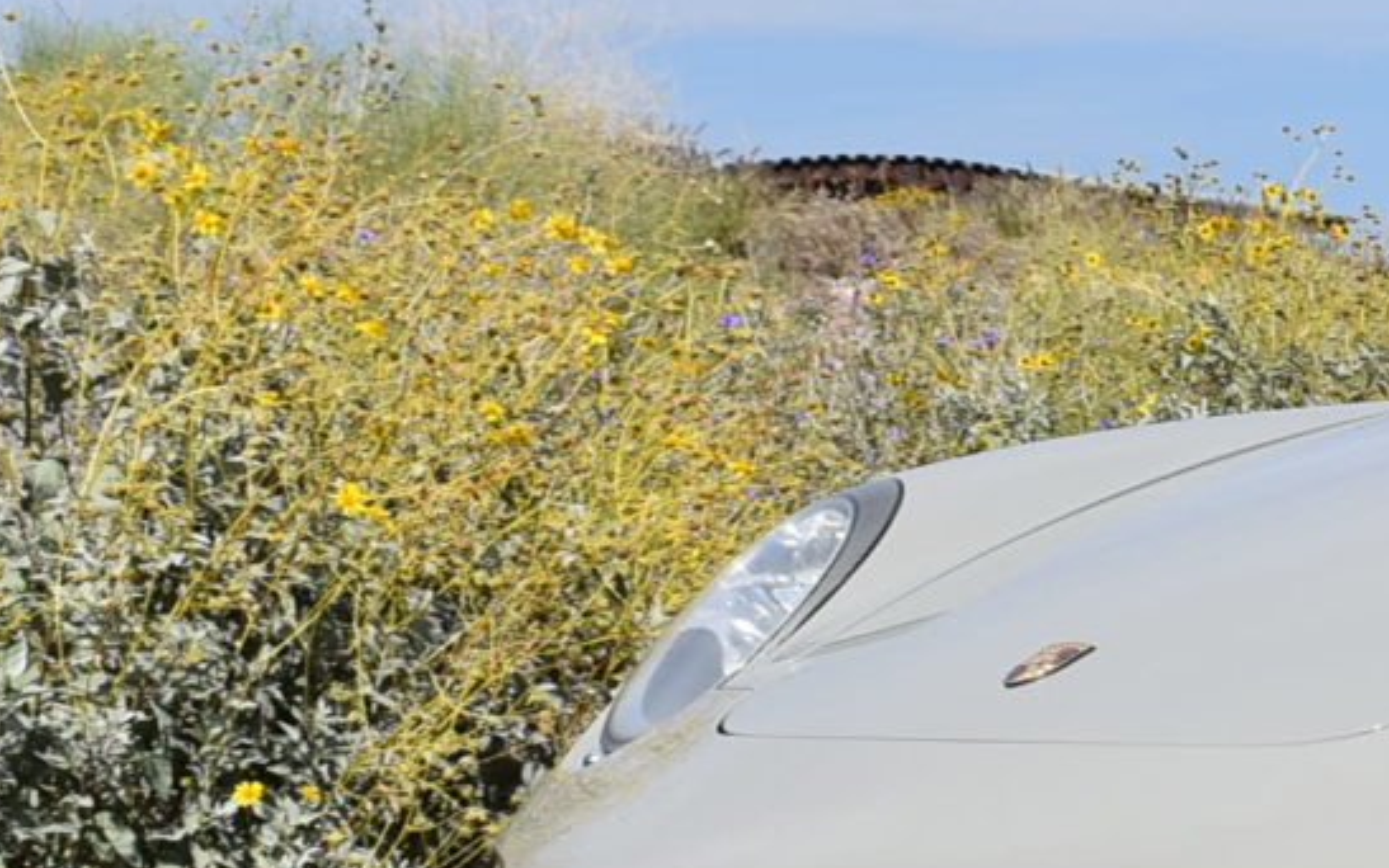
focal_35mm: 149
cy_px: 694
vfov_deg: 8.8
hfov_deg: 13.3
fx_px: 5641
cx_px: 2054
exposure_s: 1/400
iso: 100
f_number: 10
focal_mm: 26
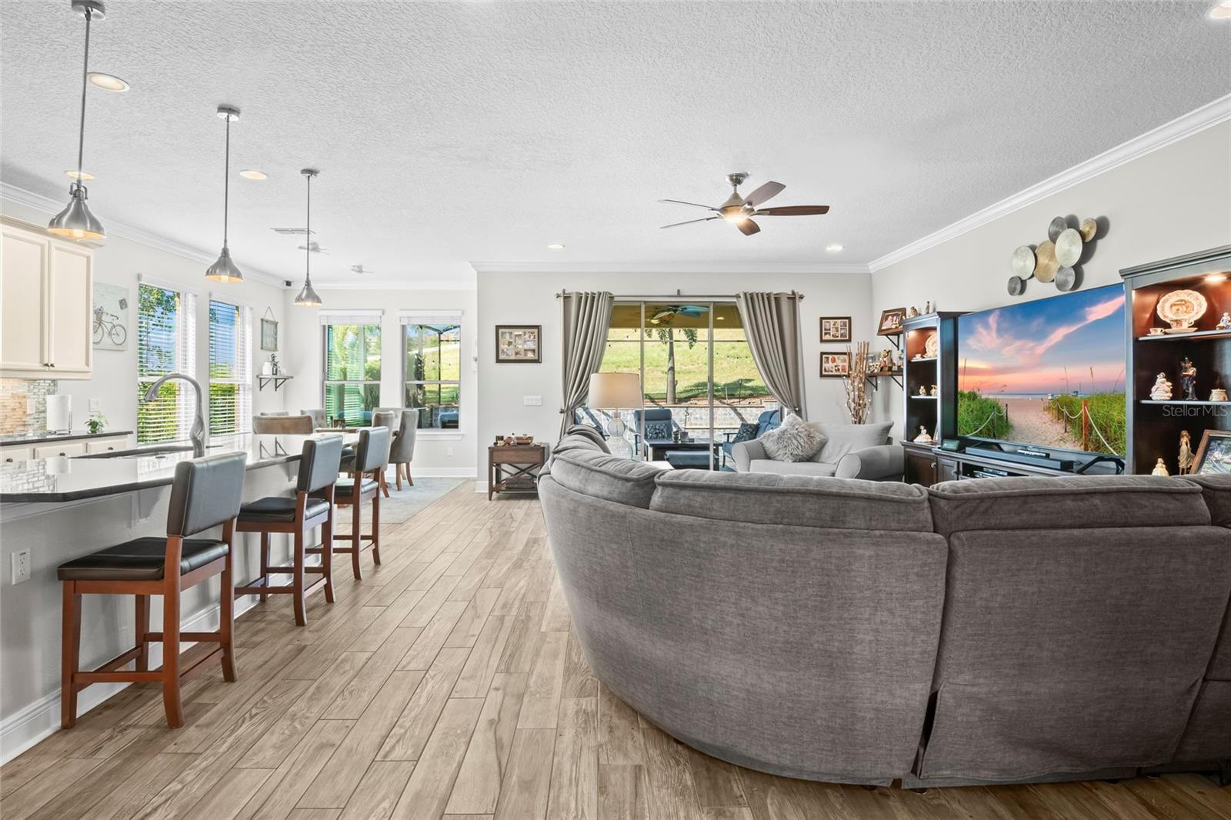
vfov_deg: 72.0
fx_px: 564
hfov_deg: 95.0
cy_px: 410
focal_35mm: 16
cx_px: 616
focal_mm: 11
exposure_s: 1.3
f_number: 9
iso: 200
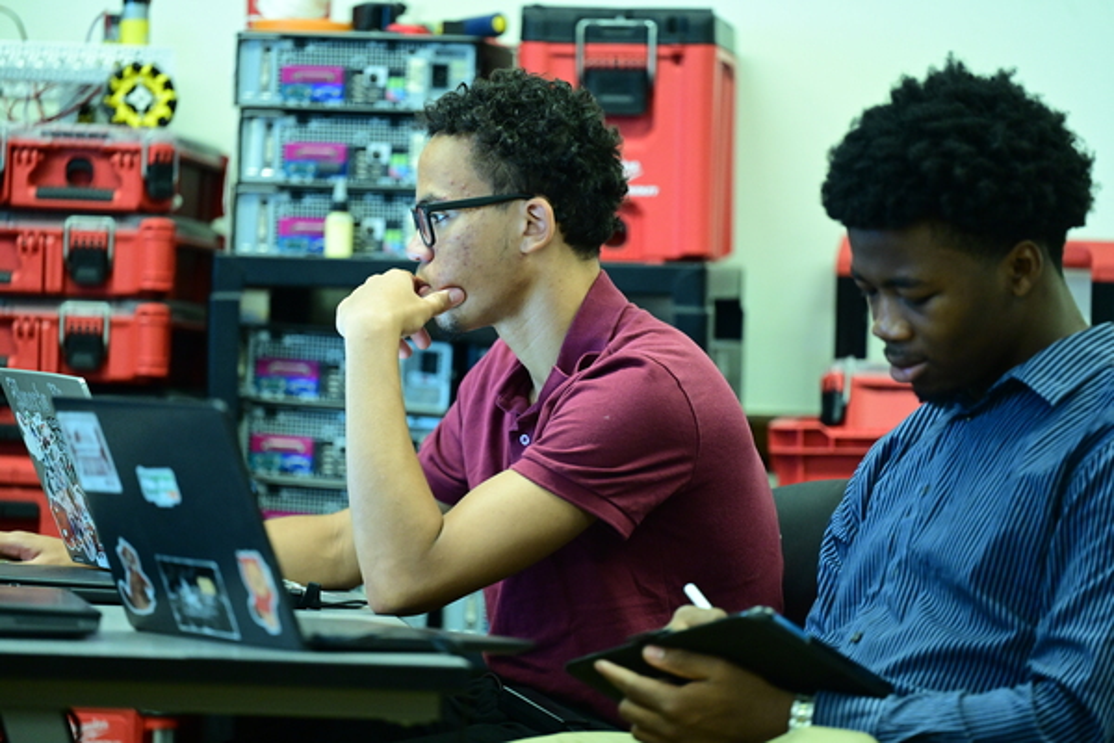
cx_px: 557
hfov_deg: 11.7
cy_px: 372
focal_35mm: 175
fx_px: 5415
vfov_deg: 7.8
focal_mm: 175
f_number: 2.8
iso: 4000
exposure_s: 1/100
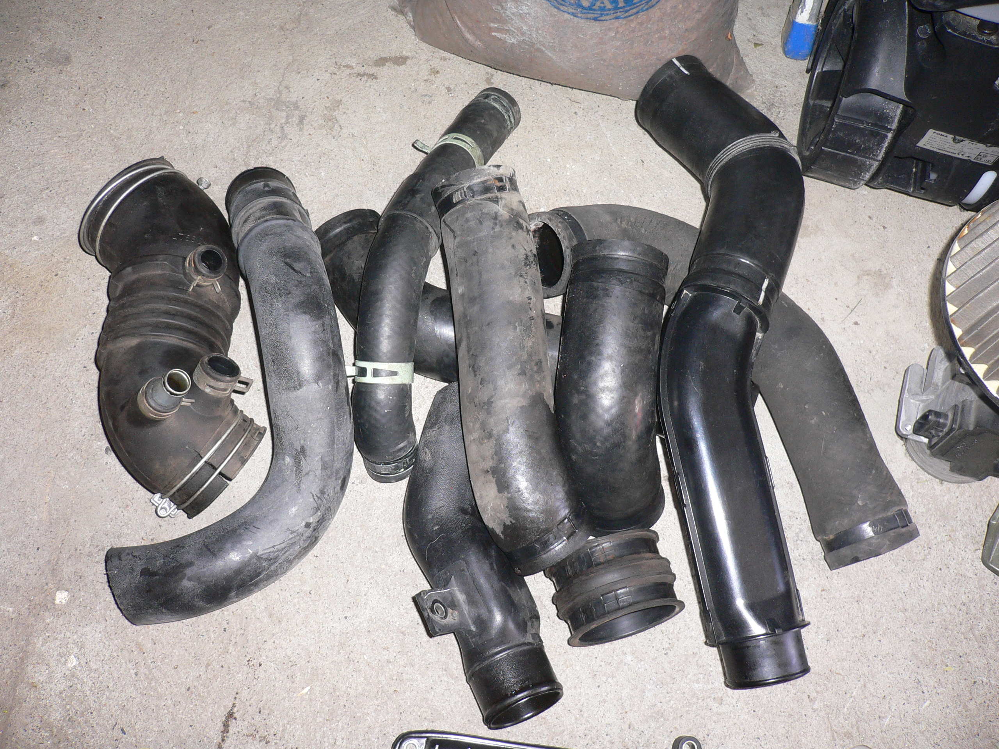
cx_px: 500
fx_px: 1010
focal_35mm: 35
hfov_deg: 52.6
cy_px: 374
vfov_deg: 40.7
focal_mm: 5.8
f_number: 2.8
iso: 100
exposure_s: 1/60
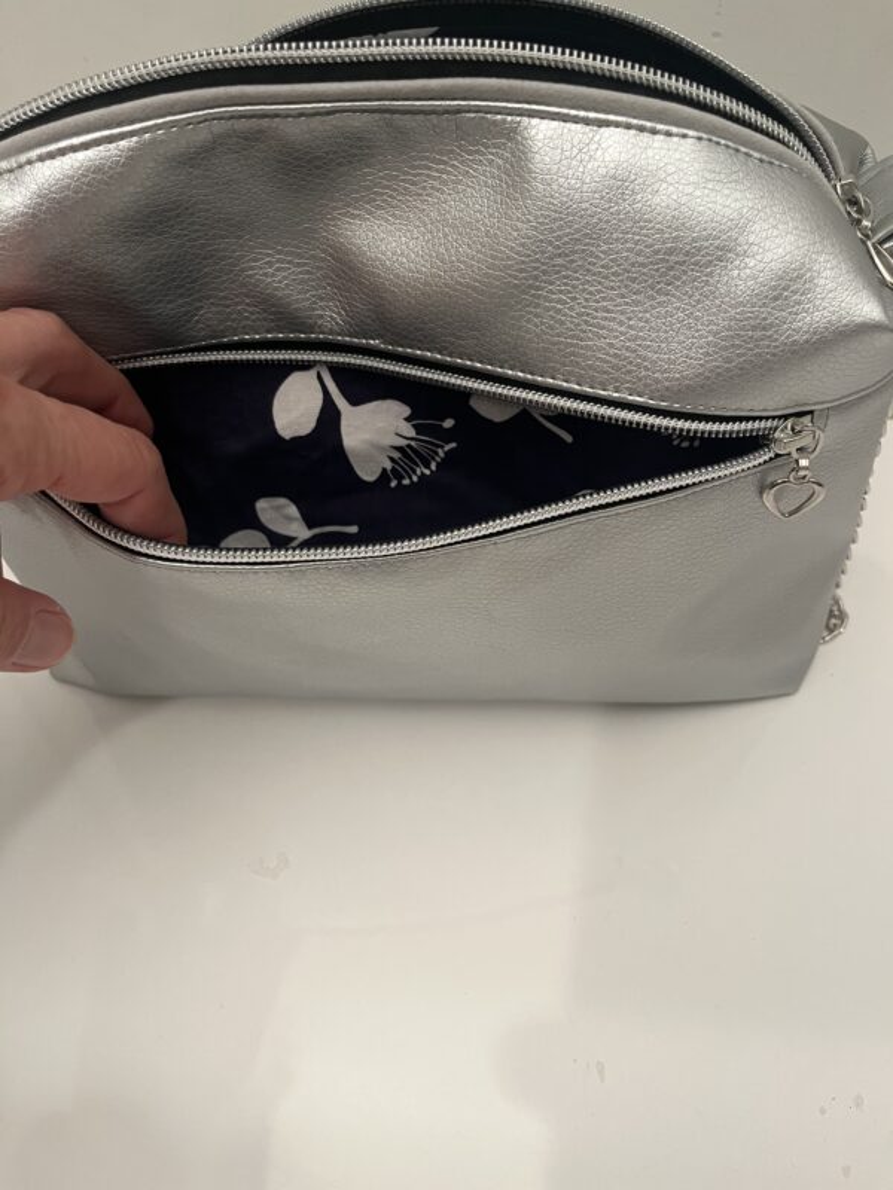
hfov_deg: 53.1
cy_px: 595
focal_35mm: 26
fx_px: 894
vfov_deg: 67.3
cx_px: 446
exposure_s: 1/50
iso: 200
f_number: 1.6
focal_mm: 5.1
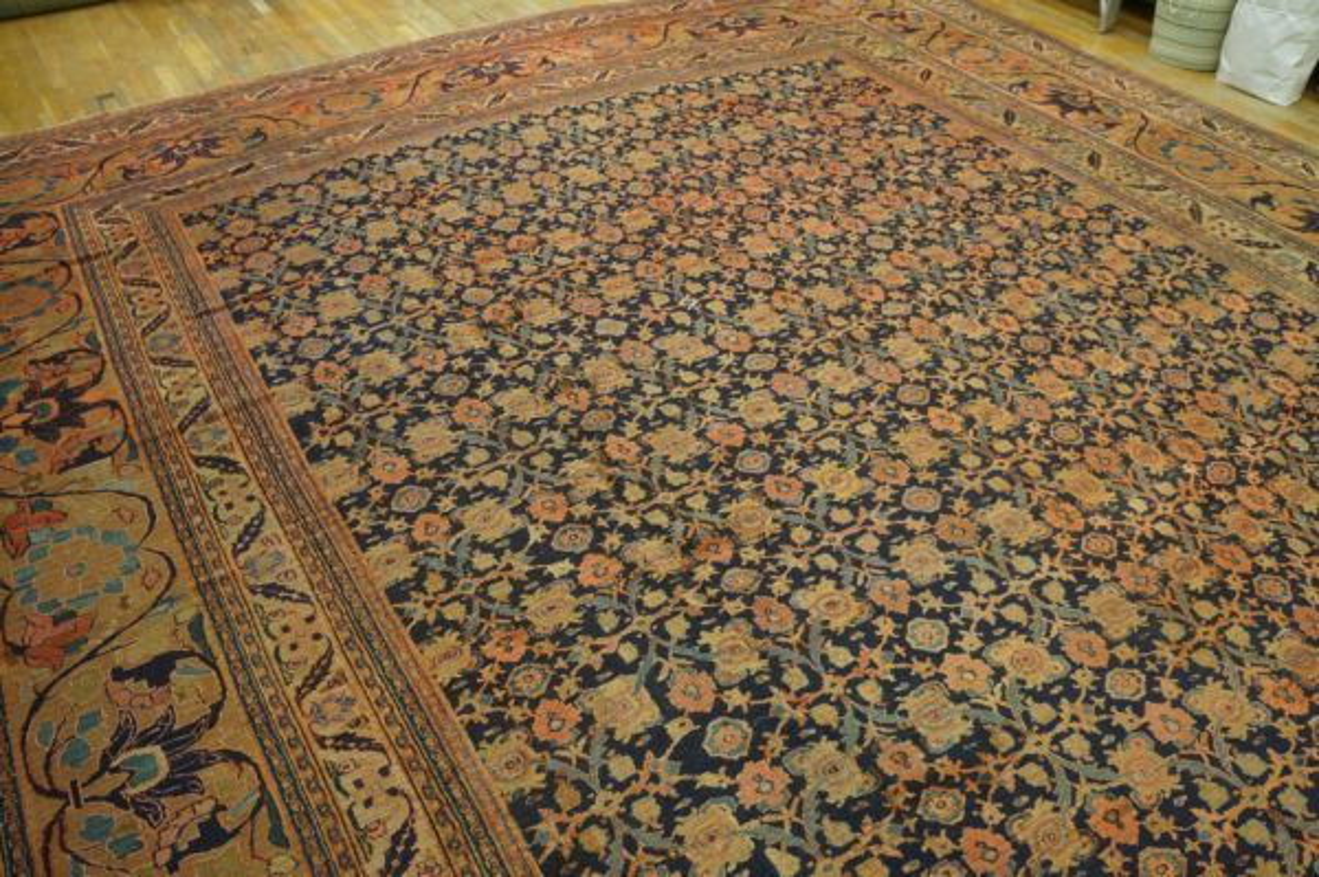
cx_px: 660
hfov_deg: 67.4
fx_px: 988
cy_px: 438
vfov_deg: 47.9
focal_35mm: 27
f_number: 4
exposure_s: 1/60
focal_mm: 18
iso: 1000
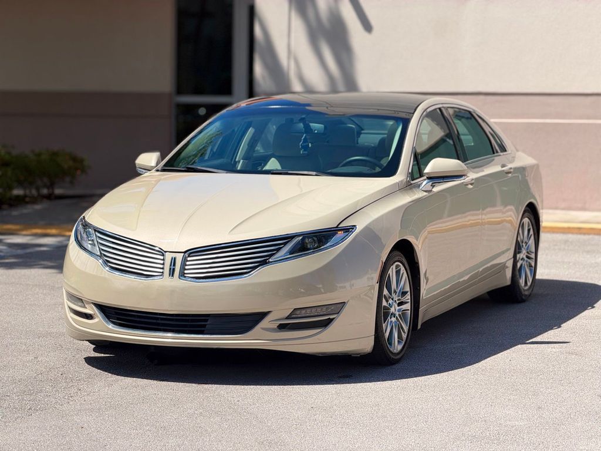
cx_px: 300
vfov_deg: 14.8
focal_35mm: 100
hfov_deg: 19.6
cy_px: 226
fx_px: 1736
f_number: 2.8
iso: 20
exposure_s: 1/679
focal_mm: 16.89
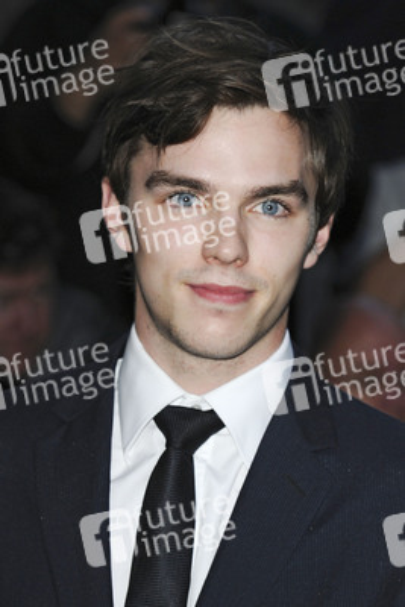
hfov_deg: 9.2
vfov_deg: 13.7
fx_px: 2529
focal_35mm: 150
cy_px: 304
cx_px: 202
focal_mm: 100
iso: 400
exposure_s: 1/160
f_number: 5
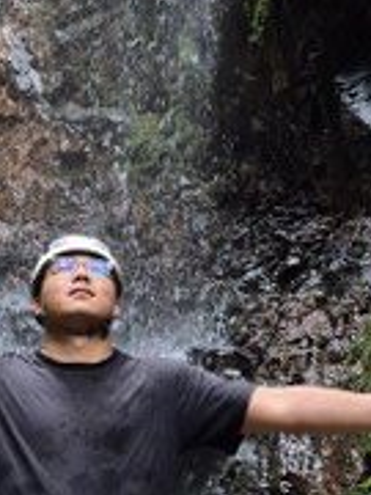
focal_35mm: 82
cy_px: 278
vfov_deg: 23.8
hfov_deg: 17.9
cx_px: 85
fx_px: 1172
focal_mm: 5.4
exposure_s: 1/180
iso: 200
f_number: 1.8
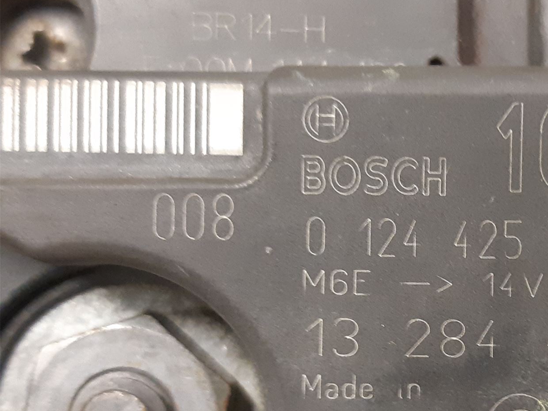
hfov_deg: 41.6
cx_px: 453
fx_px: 681
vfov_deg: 33.3
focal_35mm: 43
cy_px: 273
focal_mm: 3.93
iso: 320
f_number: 1.7
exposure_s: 1/25
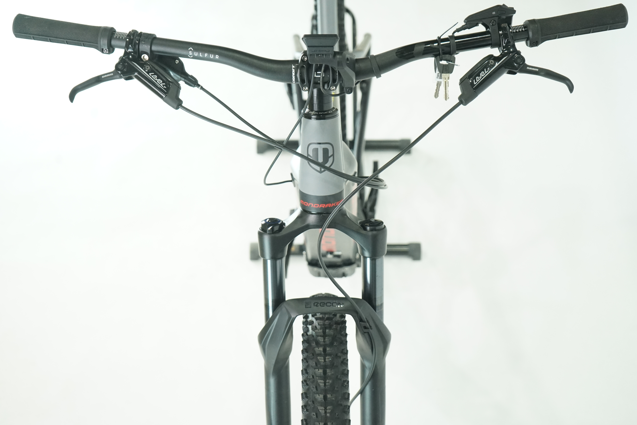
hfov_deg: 30.5
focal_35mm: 66
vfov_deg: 20.6
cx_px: 318
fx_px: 1168
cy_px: 212
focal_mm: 66
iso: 2500
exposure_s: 1/200
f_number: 5.6
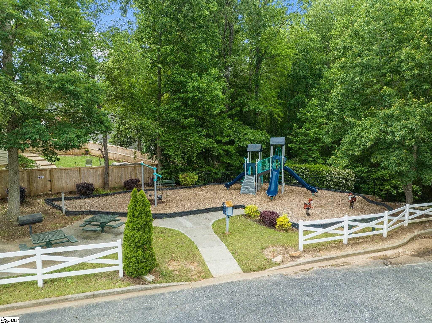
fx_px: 299
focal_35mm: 24
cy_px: 162
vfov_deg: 56.8
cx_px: 216
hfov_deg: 71.6
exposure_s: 1/25
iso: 100
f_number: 4.5
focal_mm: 12.29
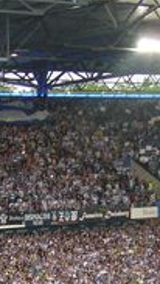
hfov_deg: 6.6
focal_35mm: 180
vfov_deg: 11.8
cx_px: -127
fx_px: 1357
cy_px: 288
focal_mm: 8.8
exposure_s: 1/25
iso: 100
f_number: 3.4
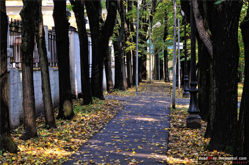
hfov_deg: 27.0
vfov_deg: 18.1
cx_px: 124
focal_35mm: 75
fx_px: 518
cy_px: 82
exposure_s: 1/160
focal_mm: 50
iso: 320
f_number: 3.2
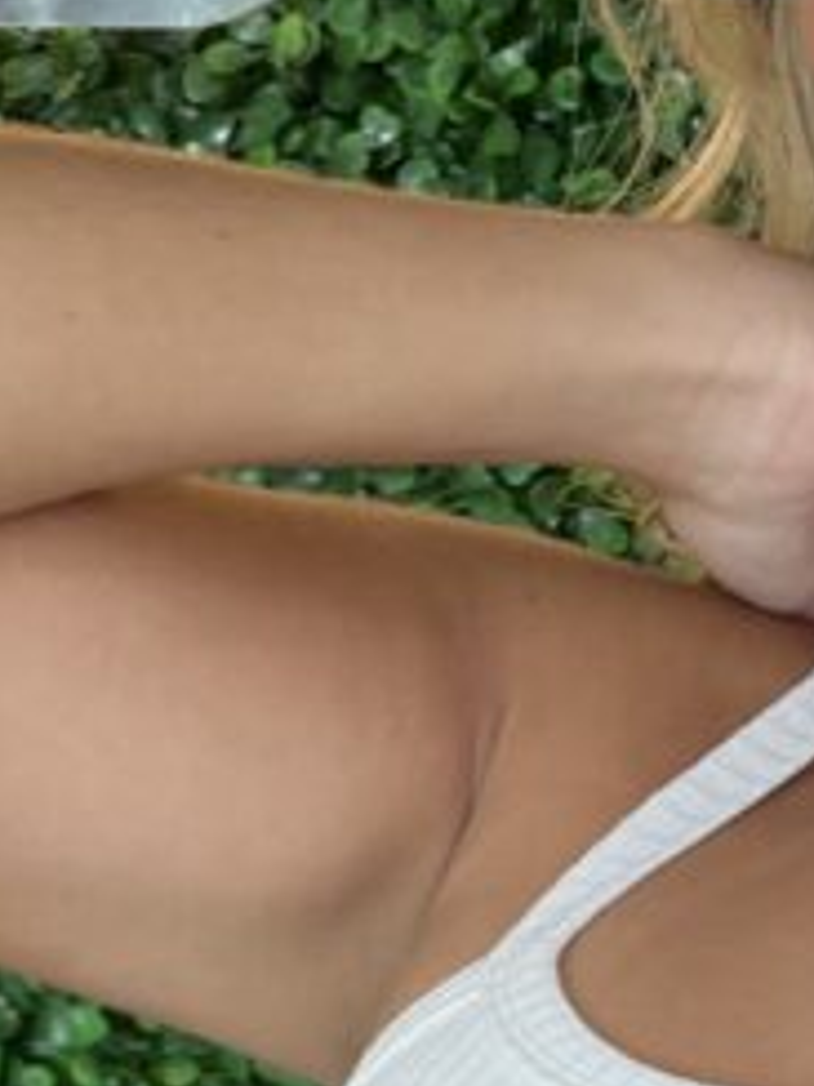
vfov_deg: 6.7
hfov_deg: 5.0
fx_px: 9218
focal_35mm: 294
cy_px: 964
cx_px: 1116
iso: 100
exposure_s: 1/120
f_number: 2.8
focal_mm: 9
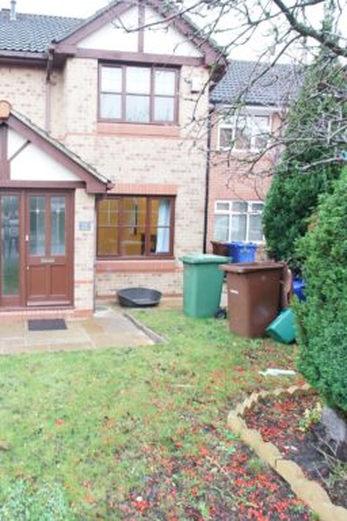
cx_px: 60
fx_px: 361
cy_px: 251
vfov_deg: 71.5
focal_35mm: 25
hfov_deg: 47.9
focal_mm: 16
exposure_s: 1/5
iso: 400
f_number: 5
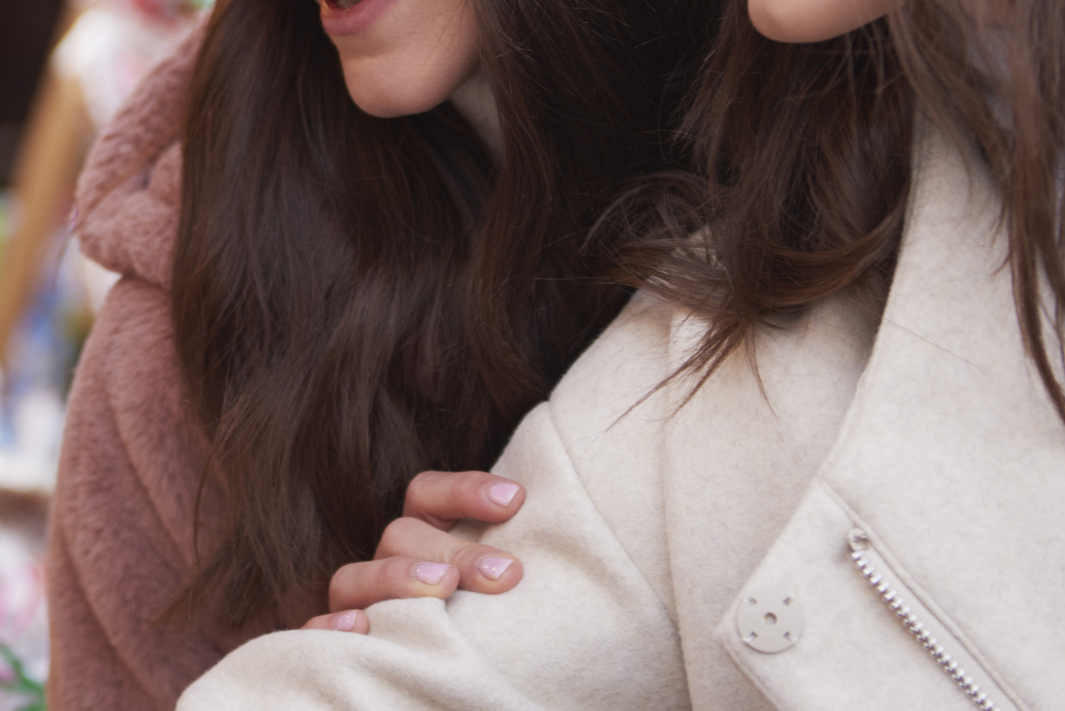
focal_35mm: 155
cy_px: 112
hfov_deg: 13.1
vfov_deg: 8.8
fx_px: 4587
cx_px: 47
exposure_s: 1/160
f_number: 2.8
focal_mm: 62
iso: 160
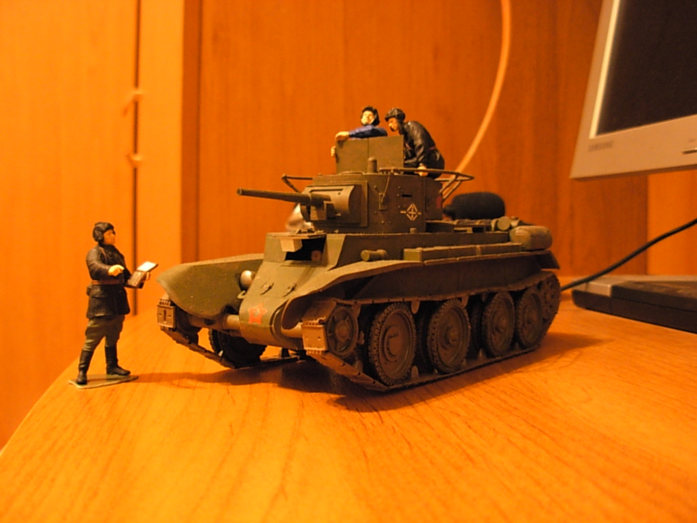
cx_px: 348
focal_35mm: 38
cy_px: 262
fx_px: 765
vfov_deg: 37.7
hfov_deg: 49.0
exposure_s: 1/3.1
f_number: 2.9
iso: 400
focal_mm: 6.3
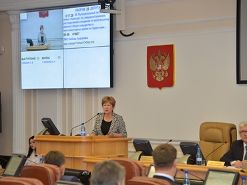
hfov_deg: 15.1
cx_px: 117
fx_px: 934
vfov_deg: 11.3
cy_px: 92
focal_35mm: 131
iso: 360
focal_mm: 120
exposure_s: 1/60
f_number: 4
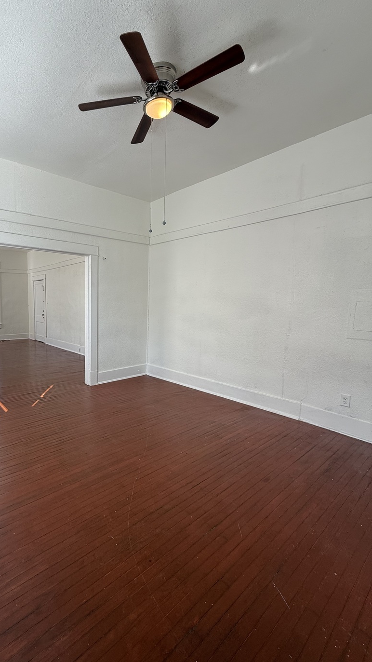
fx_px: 281
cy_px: 330
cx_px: 113
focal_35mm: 16
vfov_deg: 99.4
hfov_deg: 64.6
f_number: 2.2
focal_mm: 2.22
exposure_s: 1/99
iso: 64
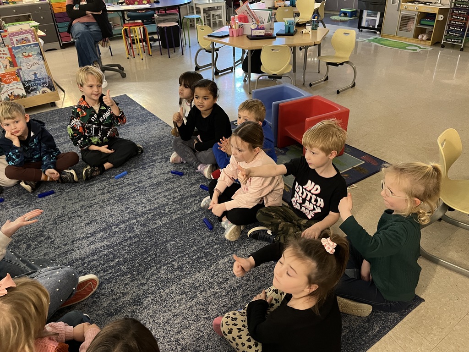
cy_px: 176
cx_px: 234
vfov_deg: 53.1
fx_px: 352
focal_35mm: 26
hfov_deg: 67.3
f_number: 1.6
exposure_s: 1/40
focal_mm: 5.1
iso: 400
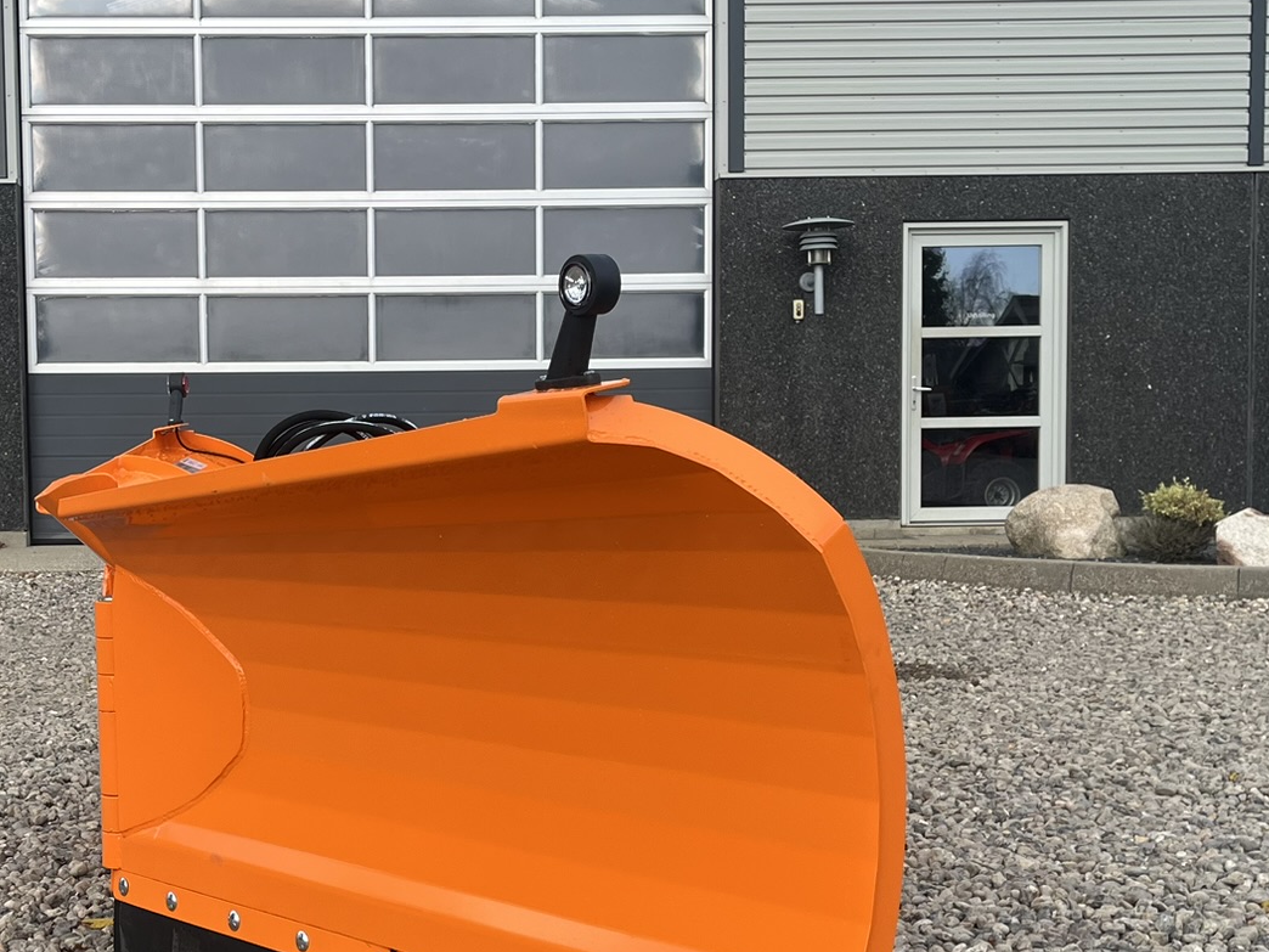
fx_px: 1870
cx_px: 425
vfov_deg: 28.5
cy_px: 556
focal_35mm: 51
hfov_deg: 37.1
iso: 50
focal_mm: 5.1
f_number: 1.6
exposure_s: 1/1404
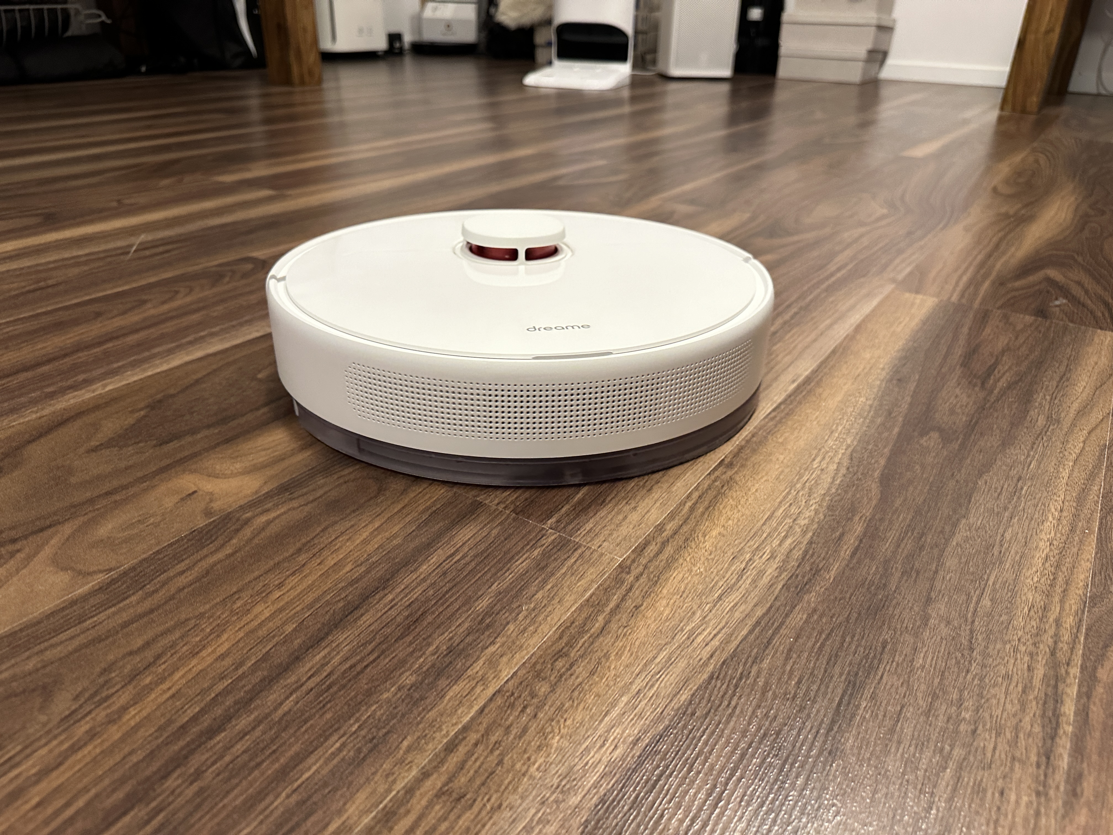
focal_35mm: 24
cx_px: 556
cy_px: 418
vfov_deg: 56.8
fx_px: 772
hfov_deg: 71.6
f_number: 1.78
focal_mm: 6.86
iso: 320
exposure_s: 1/50
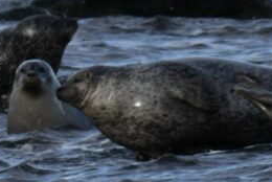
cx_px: 202
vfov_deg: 1.2
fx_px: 9039
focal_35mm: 1195
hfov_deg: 1.7
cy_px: -9
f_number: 6.3
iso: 360
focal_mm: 270
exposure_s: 1/1000
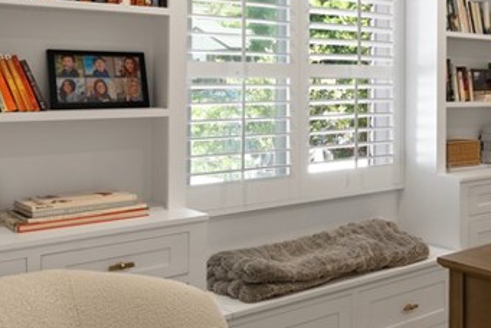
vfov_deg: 27.7
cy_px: 81
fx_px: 655
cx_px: 547
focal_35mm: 48
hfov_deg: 35.0
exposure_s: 1/8
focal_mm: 16
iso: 320
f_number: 9
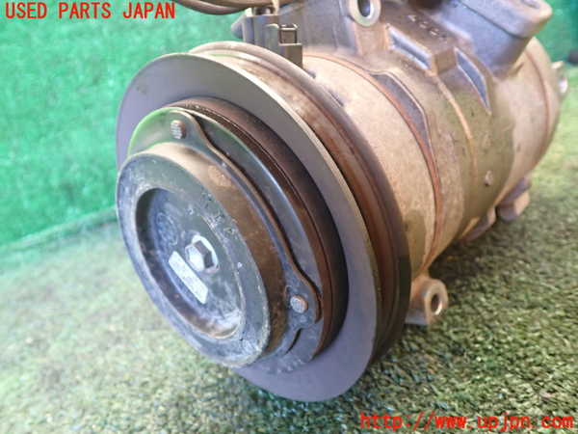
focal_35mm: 30
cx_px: 289
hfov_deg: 60.0
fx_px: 501
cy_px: 217
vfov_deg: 46.8
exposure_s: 1/30
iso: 400
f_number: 2.3
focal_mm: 5.4
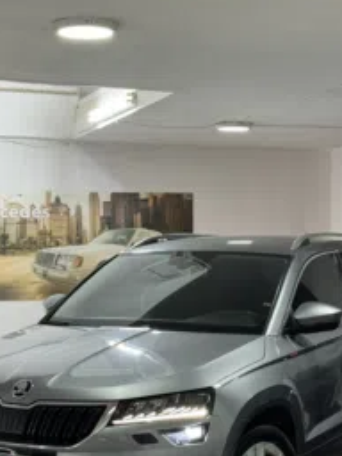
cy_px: 280
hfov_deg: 19.6
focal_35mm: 75
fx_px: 988
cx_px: 180
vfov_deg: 25.9
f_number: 1.78
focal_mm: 6.76
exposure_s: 1/50
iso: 160
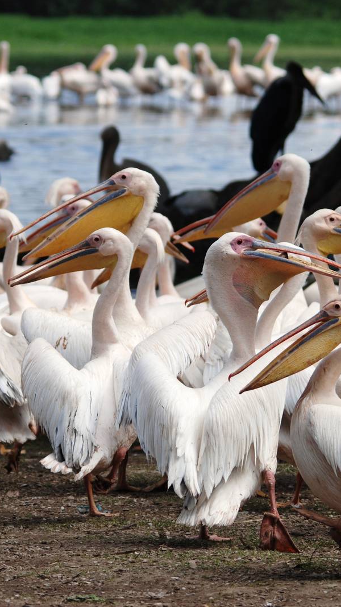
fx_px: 5692
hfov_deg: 3.4
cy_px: 303
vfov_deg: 6.1
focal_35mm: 354
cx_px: 122
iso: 200
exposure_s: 1/1000
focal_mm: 150
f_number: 5
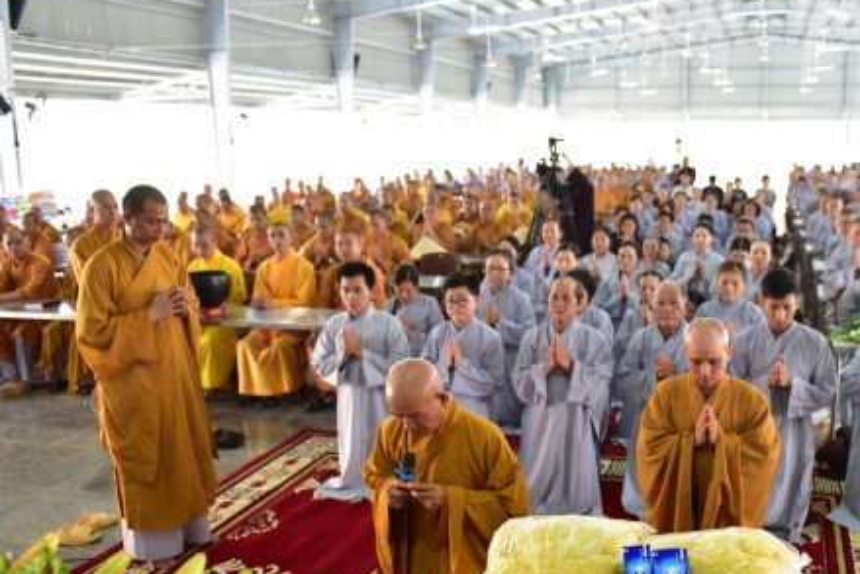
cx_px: 580
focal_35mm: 35
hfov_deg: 53.3
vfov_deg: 37.6
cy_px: 359
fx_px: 836
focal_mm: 24
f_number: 2.8
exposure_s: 1/125
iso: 1600
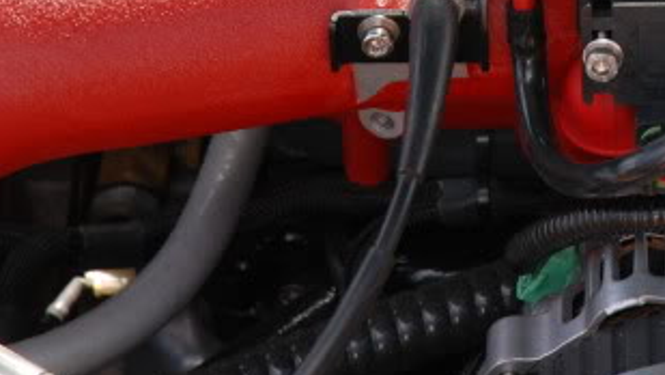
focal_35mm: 285
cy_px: -122
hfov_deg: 7.5
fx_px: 5027
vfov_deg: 4.3
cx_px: 685
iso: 200
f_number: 4.5
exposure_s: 1/160
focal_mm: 70
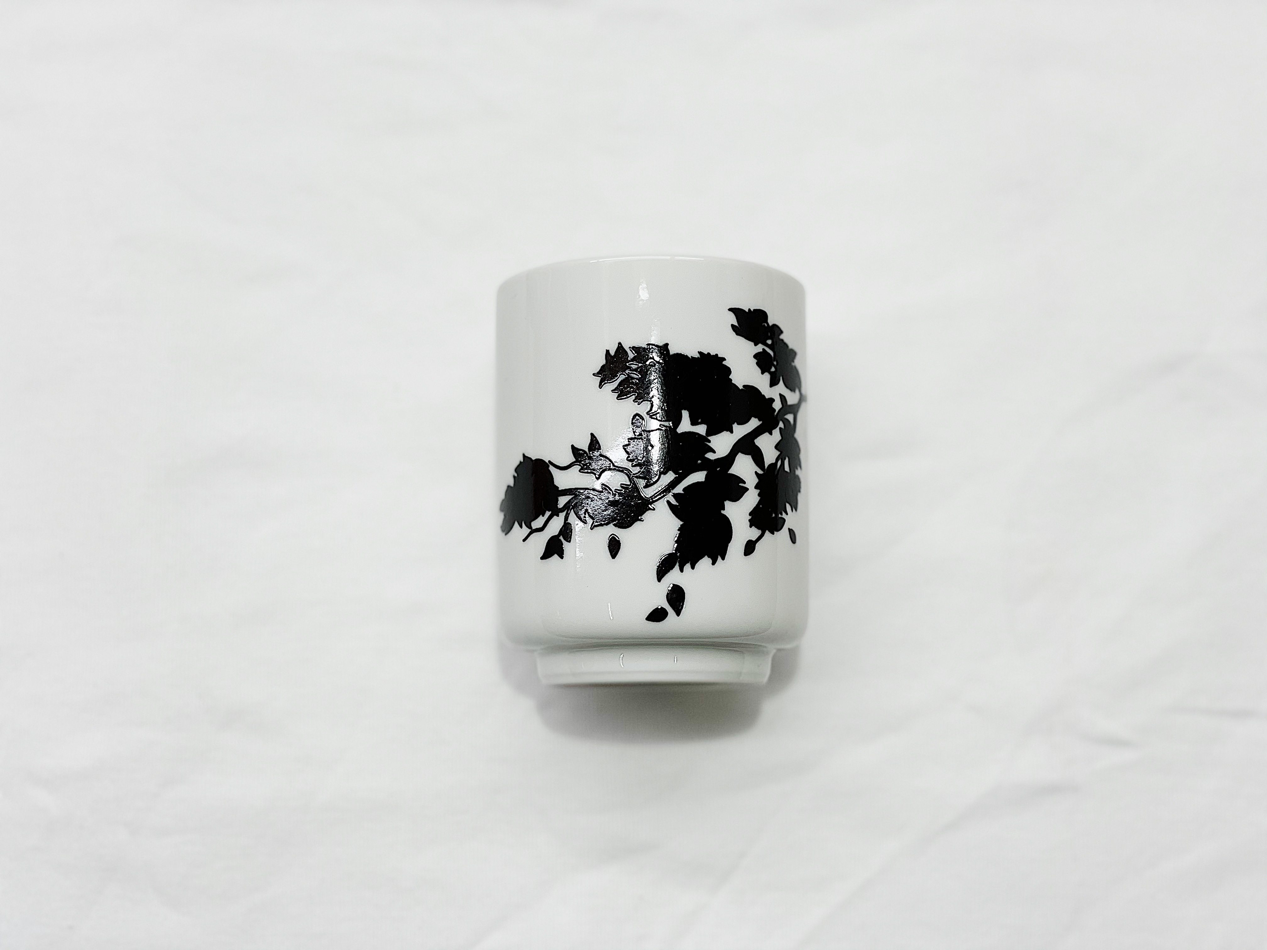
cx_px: 634
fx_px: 1903
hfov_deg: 36.8
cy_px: 475
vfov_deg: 28.0
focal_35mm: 52
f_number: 2
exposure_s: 1/100
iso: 32
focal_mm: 6
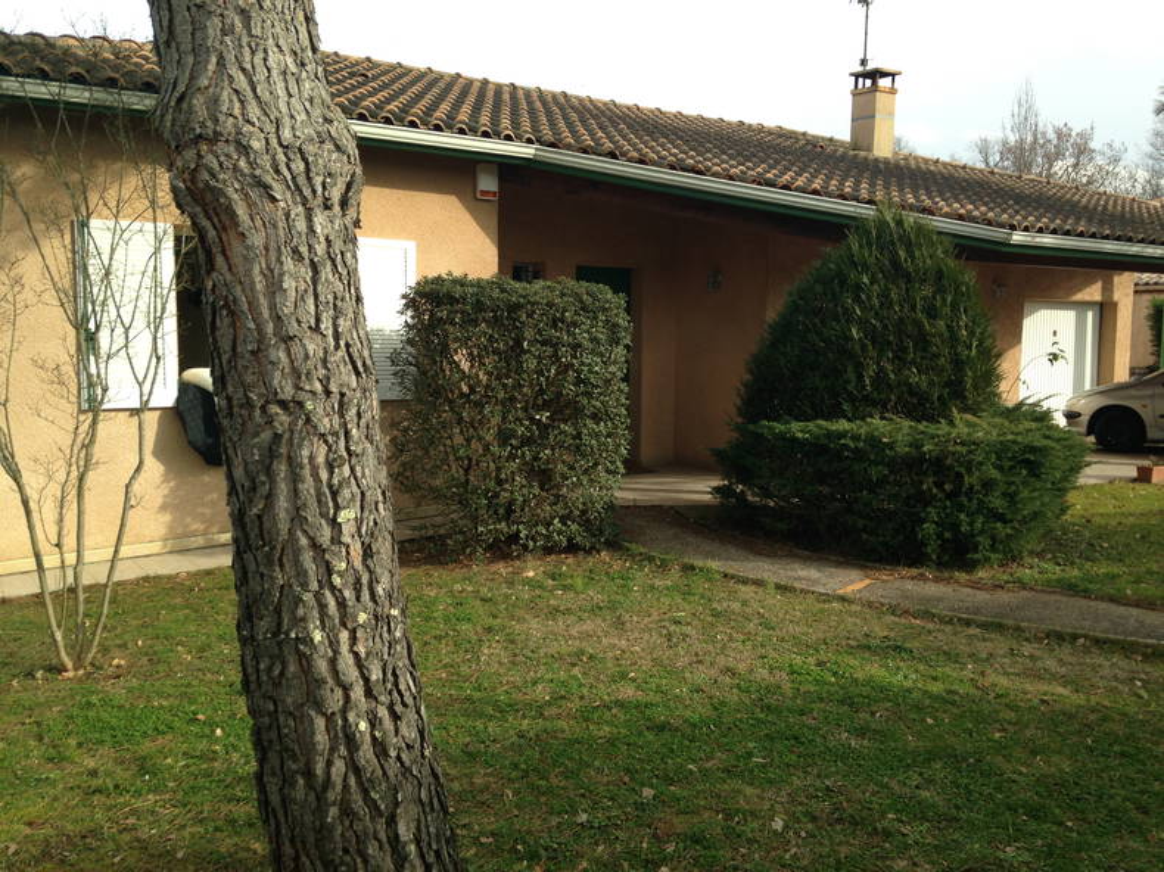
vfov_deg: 42.9
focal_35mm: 33
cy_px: 436
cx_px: 582
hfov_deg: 55.4
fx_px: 1109
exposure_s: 1/547
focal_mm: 4.12
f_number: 2.4
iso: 50
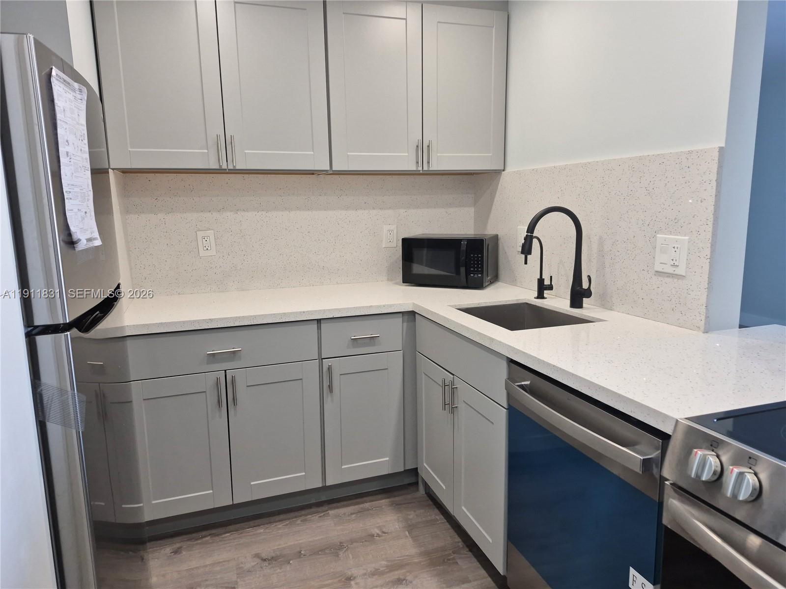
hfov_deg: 73.9
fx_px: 522
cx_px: 393
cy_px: 294
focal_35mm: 23
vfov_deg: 58.9
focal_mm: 5.4
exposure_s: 1/120
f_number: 1.8
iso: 125
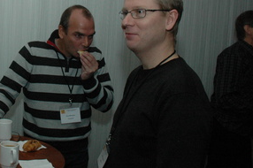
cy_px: 53
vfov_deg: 26.2
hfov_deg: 36.1
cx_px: 17
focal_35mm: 51
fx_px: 358
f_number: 7.1
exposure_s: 1/100
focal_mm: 18
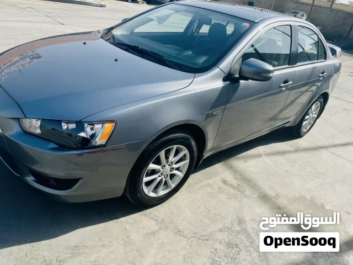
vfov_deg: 54.9
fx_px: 255
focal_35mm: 25
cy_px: 132
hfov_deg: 69.4
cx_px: 176
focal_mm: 5.1
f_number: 1.6
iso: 32
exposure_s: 1/3788
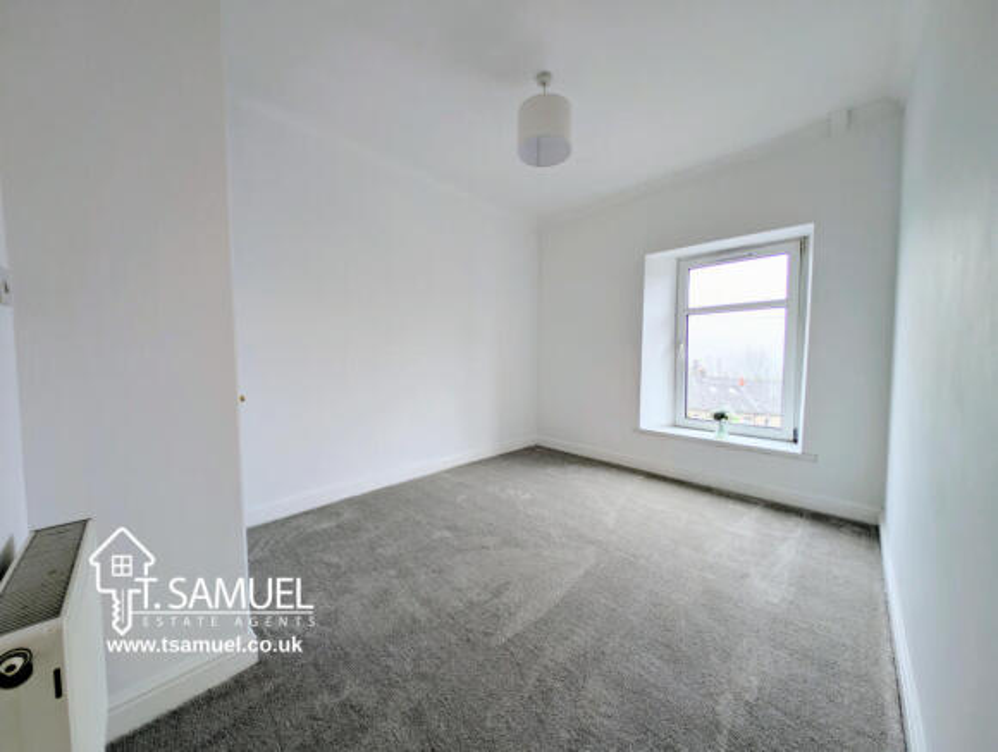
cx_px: 499
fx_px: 347
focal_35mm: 12
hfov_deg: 110.4
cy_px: 376
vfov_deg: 94.7
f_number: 1.95
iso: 54
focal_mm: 2.23
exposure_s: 1/50
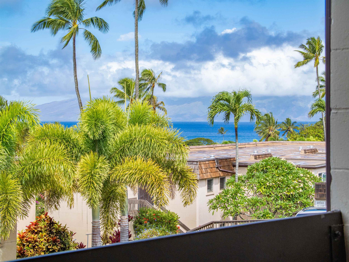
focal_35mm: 72
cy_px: 131
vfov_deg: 20.5
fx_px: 726
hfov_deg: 27.0
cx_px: 174
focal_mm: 36
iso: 400
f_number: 8
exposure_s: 1/500
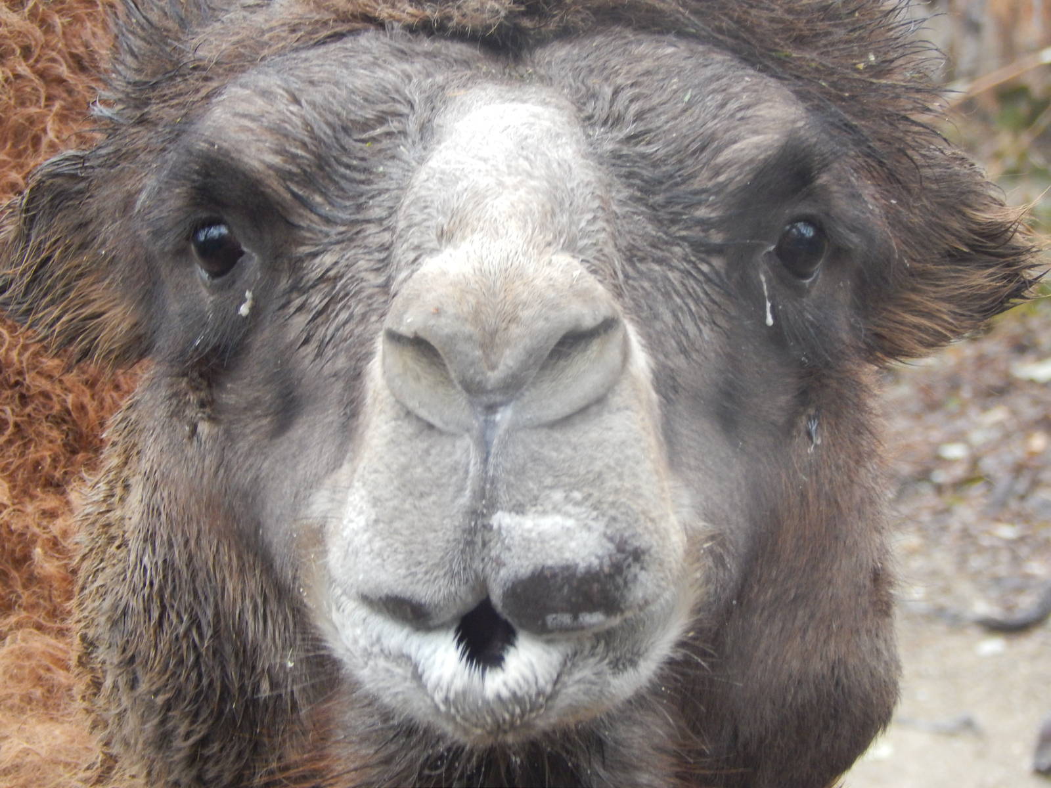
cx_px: 526
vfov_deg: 4.2
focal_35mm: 350
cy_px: 394
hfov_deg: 5.7
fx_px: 10627
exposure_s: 1/50
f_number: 5.7
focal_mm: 62.2
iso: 400
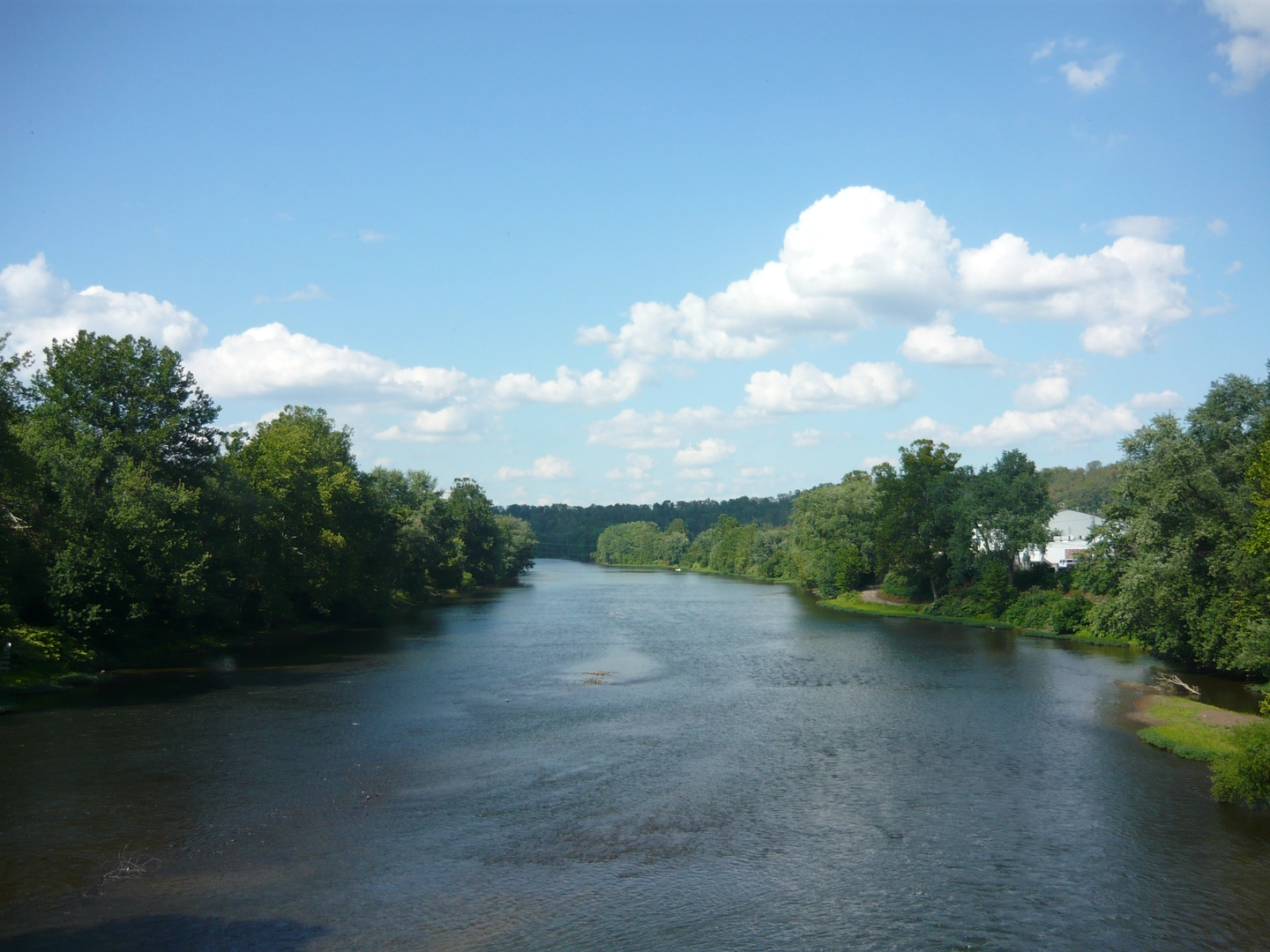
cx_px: 635
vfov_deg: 42.9
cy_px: 476
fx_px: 1211
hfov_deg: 55.4
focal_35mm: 33
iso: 100
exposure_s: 1/160
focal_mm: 5.5
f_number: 8
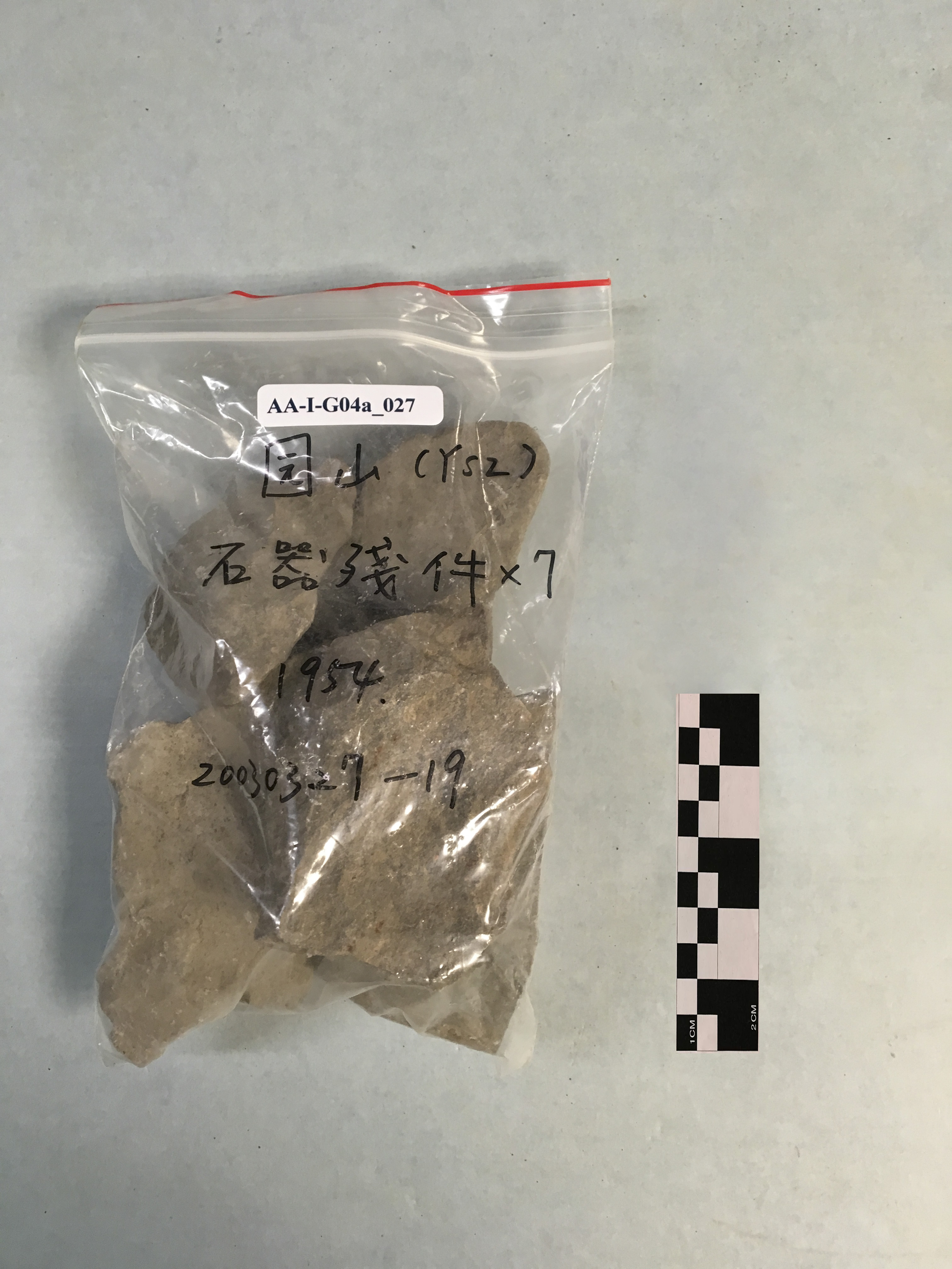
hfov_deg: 48.2
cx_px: 476
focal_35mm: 29
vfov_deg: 61.7
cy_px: 634
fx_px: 1063
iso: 64
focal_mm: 4.15
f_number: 2.2
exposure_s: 1/30
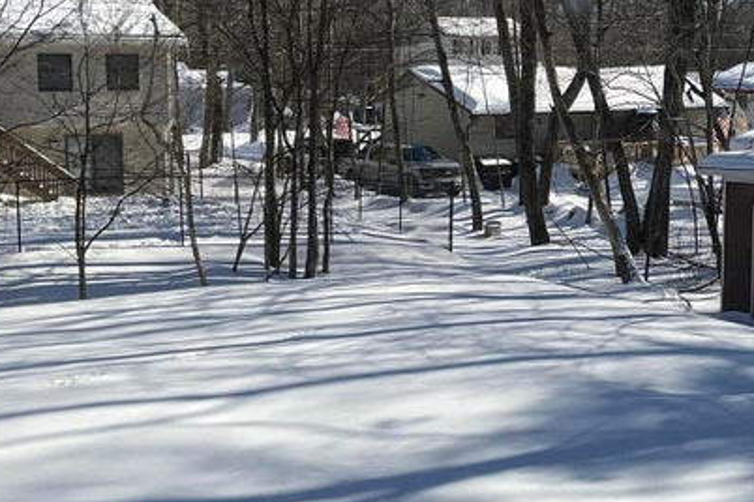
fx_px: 1340
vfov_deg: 21.2
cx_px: 624
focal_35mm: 64
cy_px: 193
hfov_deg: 30.5
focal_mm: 3
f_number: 1.8
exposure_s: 1/2058
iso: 25
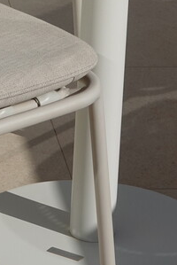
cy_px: -174
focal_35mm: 265
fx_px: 1950
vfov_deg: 7.6
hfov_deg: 5.2
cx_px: 38
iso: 125
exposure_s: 1/1000
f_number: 6.3
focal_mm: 22.46
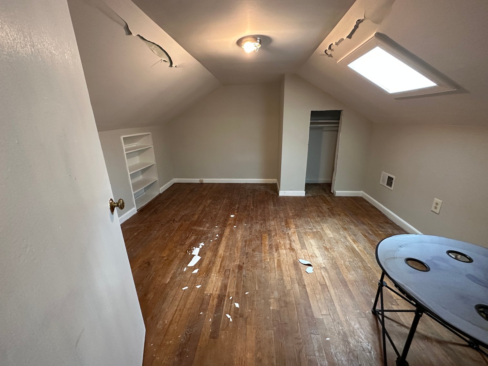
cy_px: 183
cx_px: 244
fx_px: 197
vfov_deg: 85.7
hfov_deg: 102.1
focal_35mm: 14
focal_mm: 2.22
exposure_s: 1/60
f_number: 2.2
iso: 640
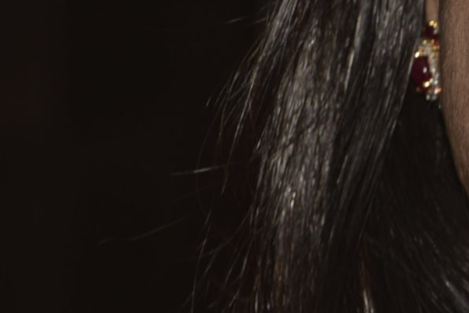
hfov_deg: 3.9
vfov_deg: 2.6
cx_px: 898
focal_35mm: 521
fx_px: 6792
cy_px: 1
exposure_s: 1/200
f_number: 5
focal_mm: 125
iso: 100
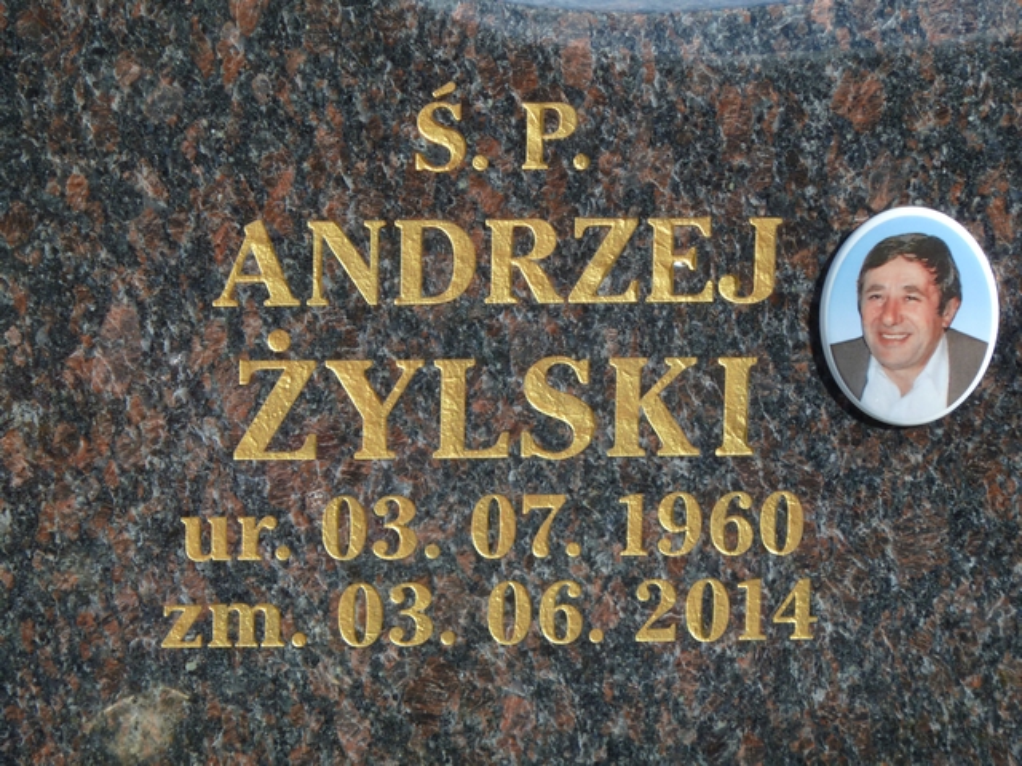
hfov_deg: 9.4
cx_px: 511
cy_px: 383
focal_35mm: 210
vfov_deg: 7.1
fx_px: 6200
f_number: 4.6
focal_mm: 34.4
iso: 80
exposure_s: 1/320
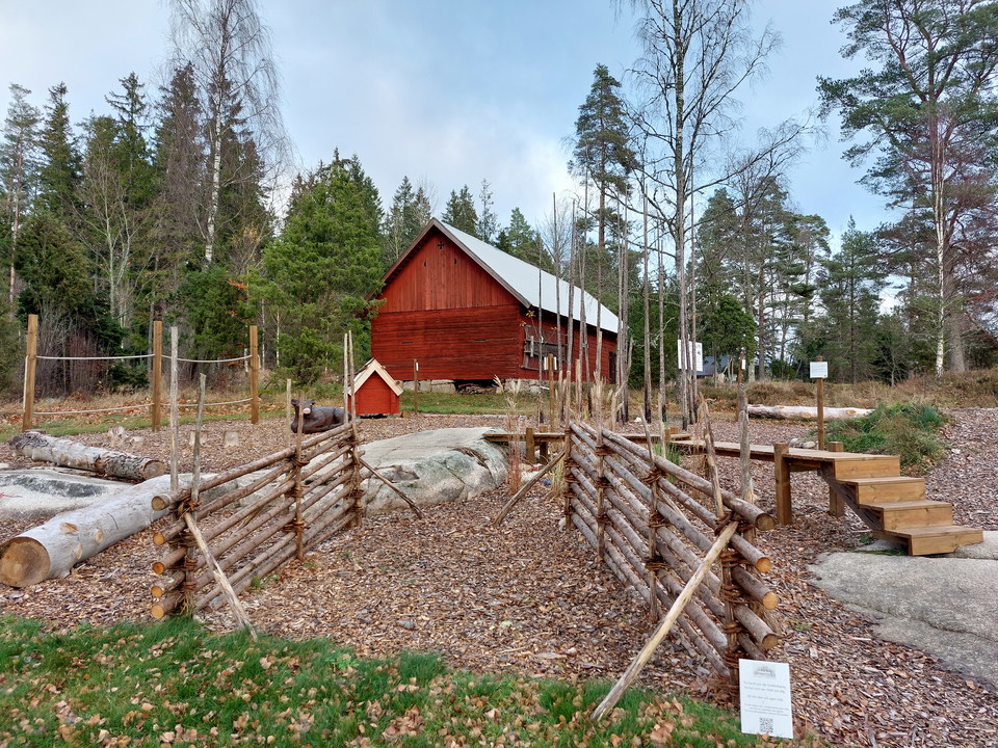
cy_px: 374
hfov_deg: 69.4
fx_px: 721
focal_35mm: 25
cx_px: 499
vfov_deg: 54.9
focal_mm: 5.23
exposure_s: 1/125
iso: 25
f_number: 1.8
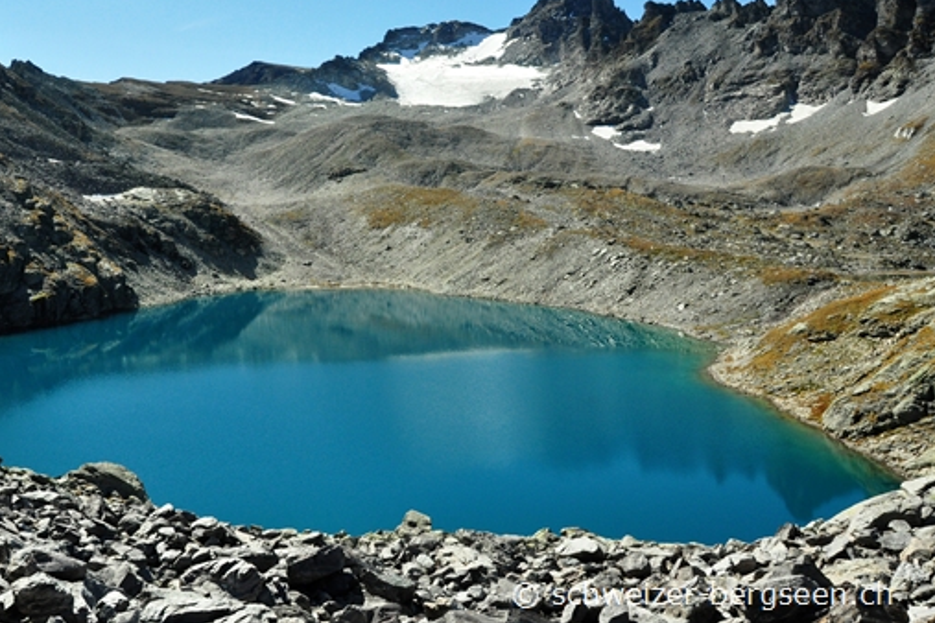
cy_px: 254
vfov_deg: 38.7
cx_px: 349
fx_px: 883
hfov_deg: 55.1
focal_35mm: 34
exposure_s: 1/640
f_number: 13
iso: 800
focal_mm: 18
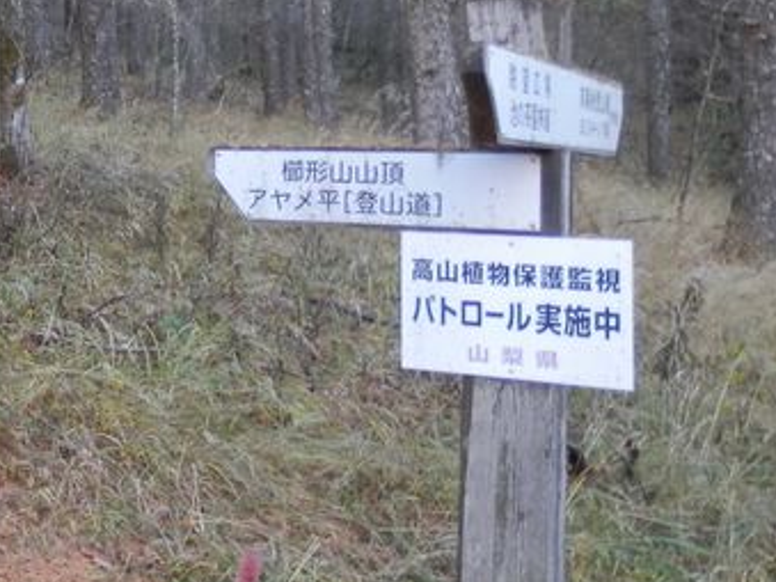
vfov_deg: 24.4
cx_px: -135
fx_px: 1322
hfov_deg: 28.7
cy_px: 124
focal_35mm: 59
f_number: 3
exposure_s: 1/30
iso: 100
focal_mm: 4.5
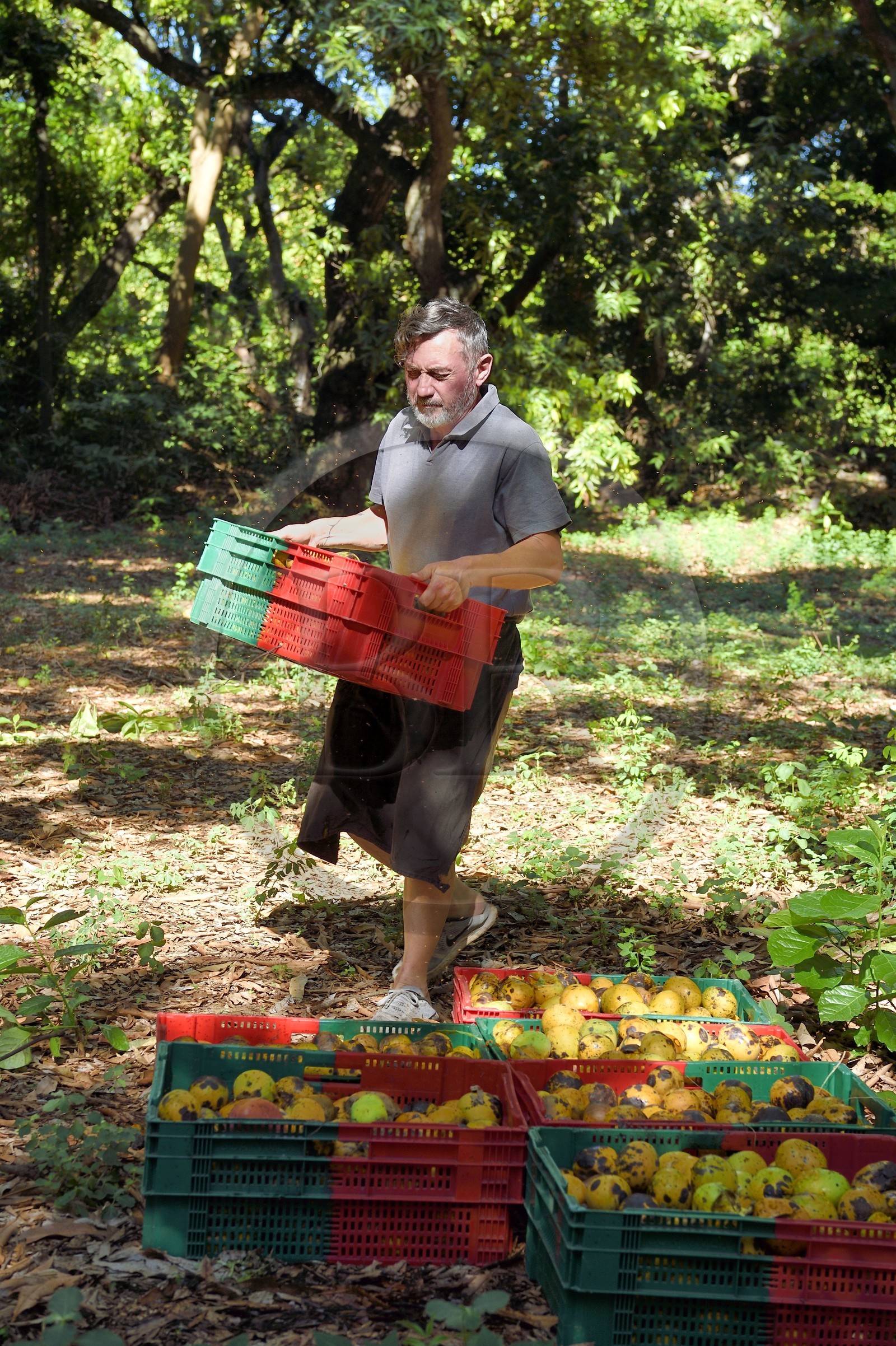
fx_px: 2616
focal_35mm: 70
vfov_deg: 28.9
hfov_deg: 19.4
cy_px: 673
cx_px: 448
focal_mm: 70
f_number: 8
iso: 400
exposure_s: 1/320
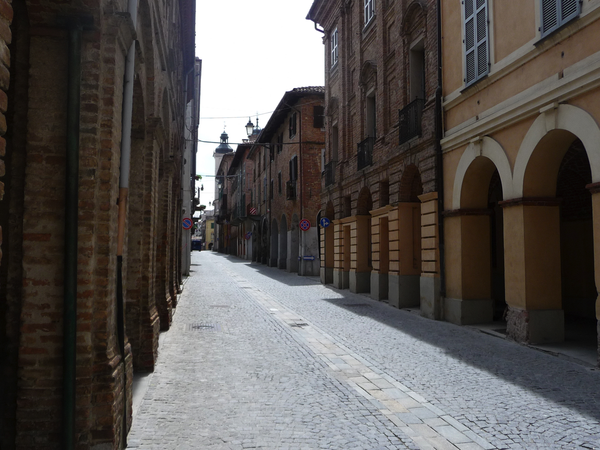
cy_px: 225
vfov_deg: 40.7
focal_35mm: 35
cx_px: 300
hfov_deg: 52.6
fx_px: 607
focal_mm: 4.7
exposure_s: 1/800
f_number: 3.3
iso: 100
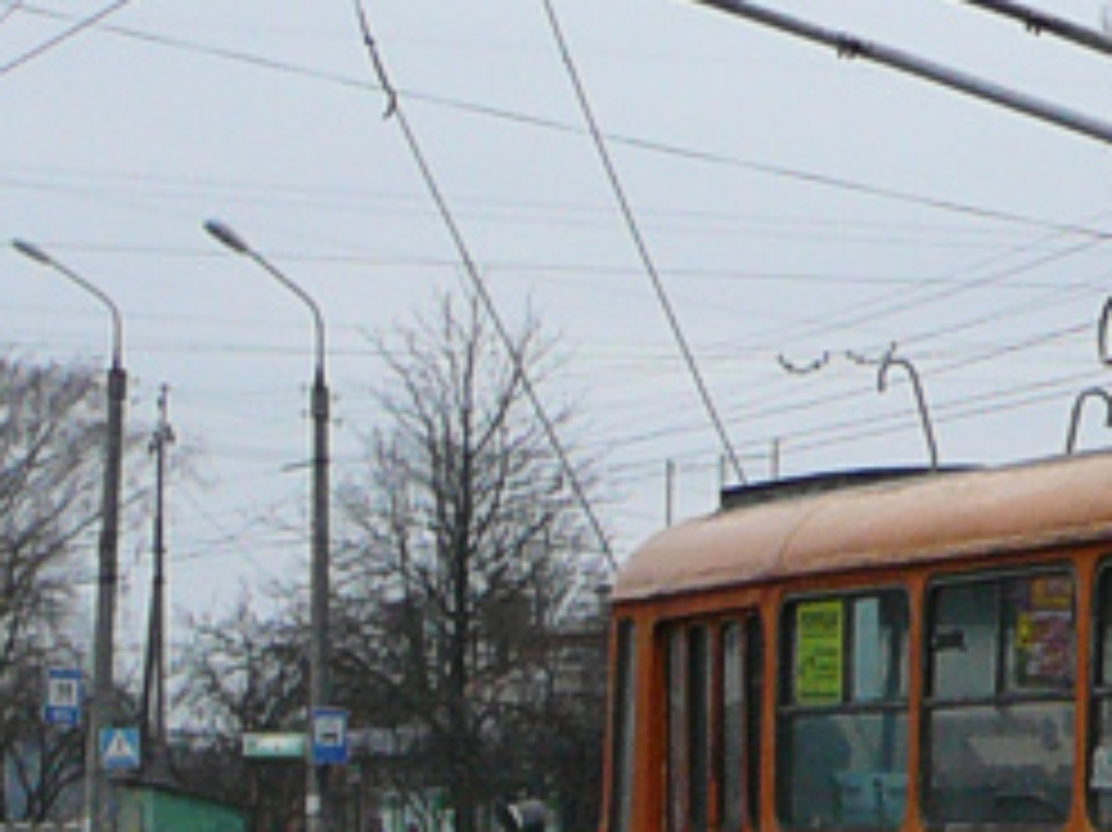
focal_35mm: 195
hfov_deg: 9.5
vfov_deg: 7.6
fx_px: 6261
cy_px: 890
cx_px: 2179
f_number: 3.3
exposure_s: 1/400
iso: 100
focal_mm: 7
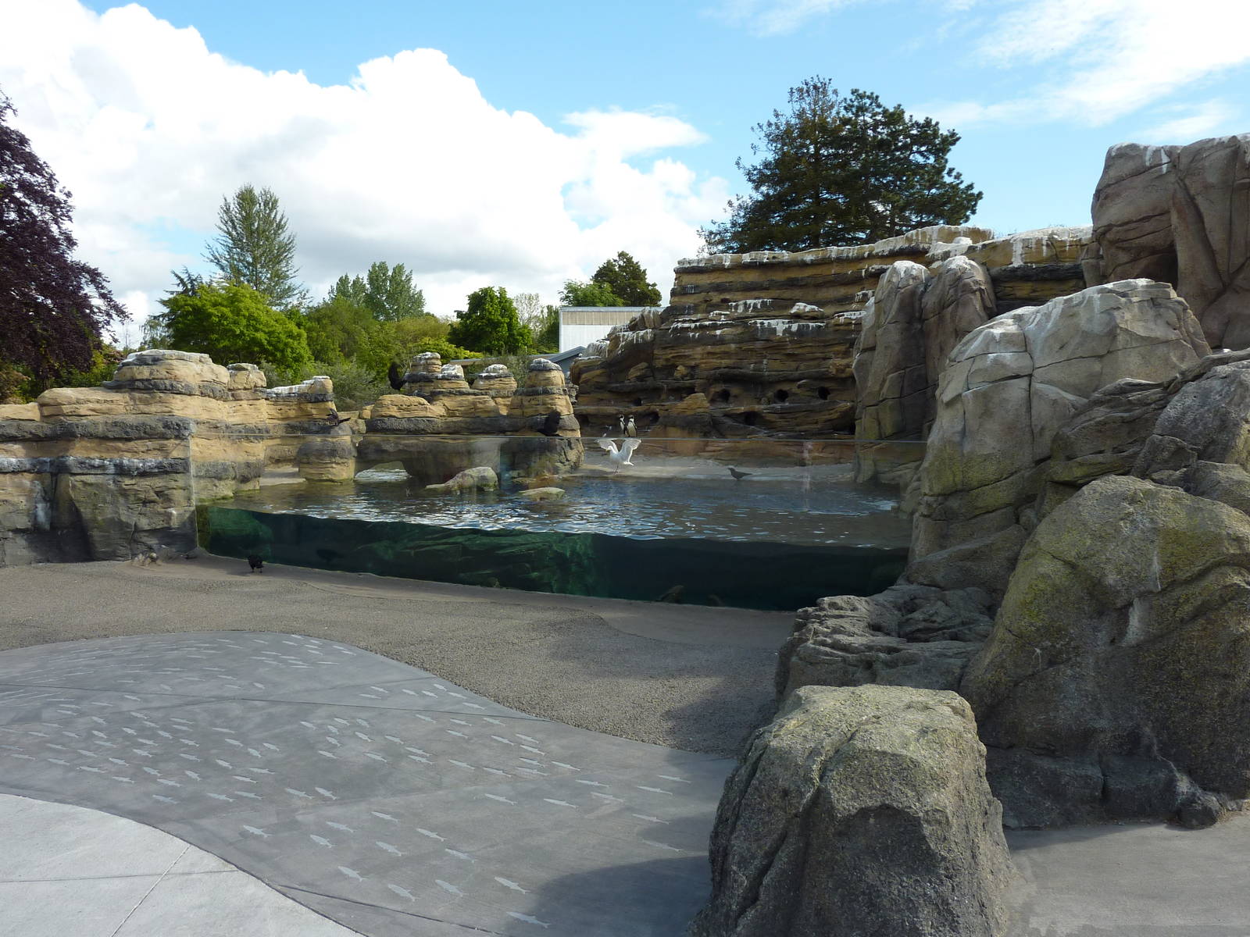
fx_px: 1083
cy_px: 468
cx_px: 625
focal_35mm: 30
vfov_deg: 46.8
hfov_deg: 60.0
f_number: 3.4
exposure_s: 1/500
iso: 80
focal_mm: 5
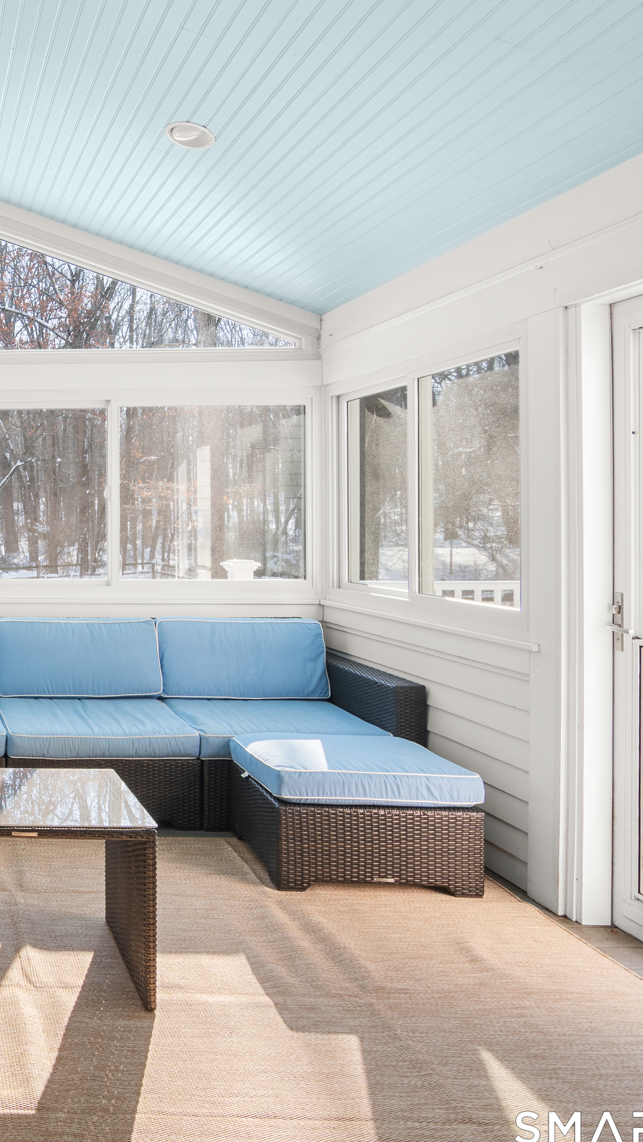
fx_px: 788
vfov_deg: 71.9
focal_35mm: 26
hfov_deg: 35.8
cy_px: 568
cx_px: -108
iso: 100
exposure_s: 1/5
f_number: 8
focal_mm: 11
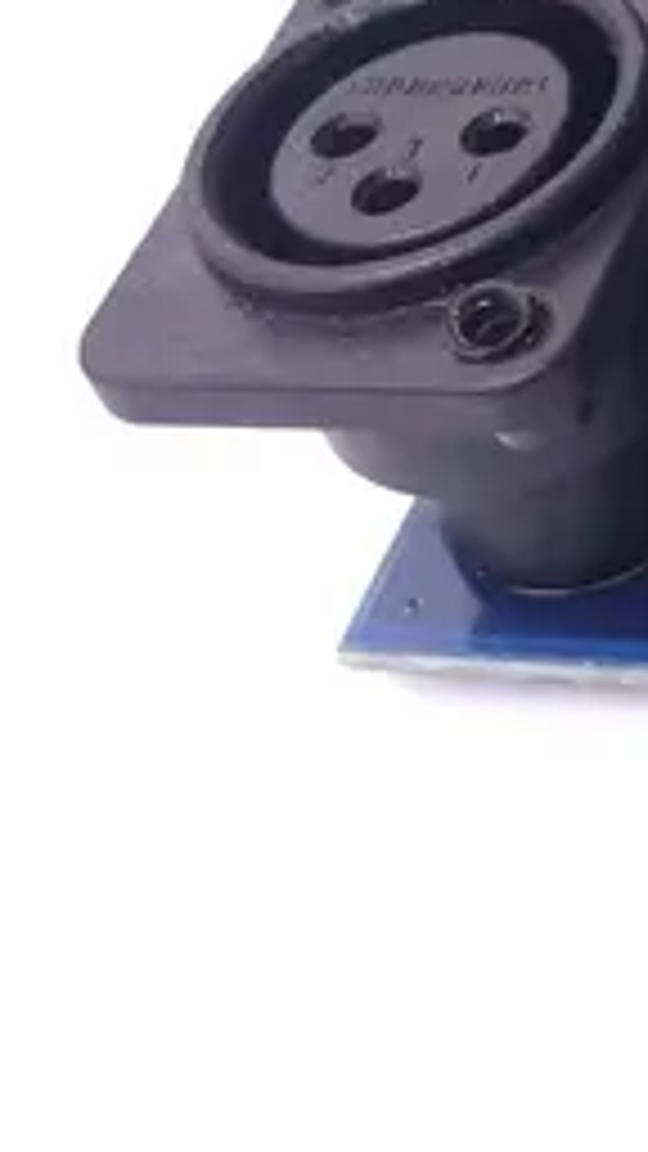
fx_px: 2749
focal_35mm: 90
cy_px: 184
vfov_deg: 23.2
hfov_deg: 12.4
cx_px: 1125
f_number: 2.8
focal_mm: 5.5
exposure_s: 1/30
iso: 80
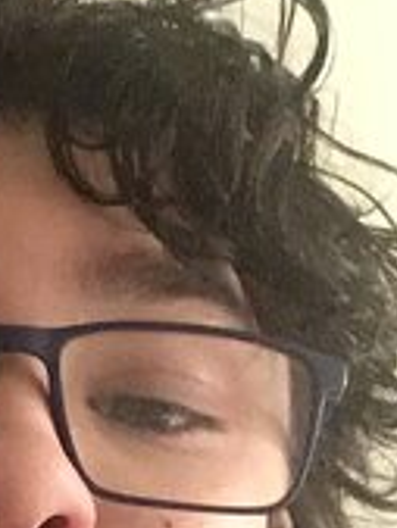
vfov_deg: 21.6
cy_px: 506
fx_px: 1344
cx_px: -84
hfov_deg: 16.1
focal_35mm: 88
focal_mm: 2.15
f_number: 2.4
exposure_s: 1/17
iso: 1250
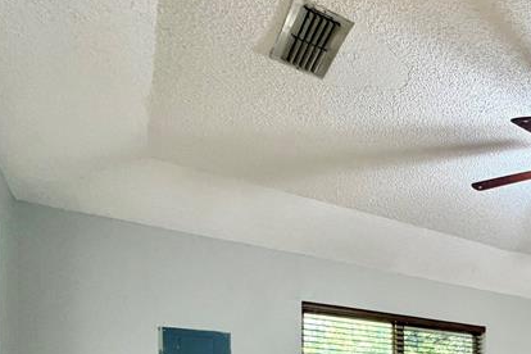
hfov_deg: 42.1
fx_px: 531
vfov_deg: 31.1
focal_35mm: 36
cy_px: 423
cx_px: 582
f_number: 2.2
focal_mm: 2.22
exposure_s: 1/60
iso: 400
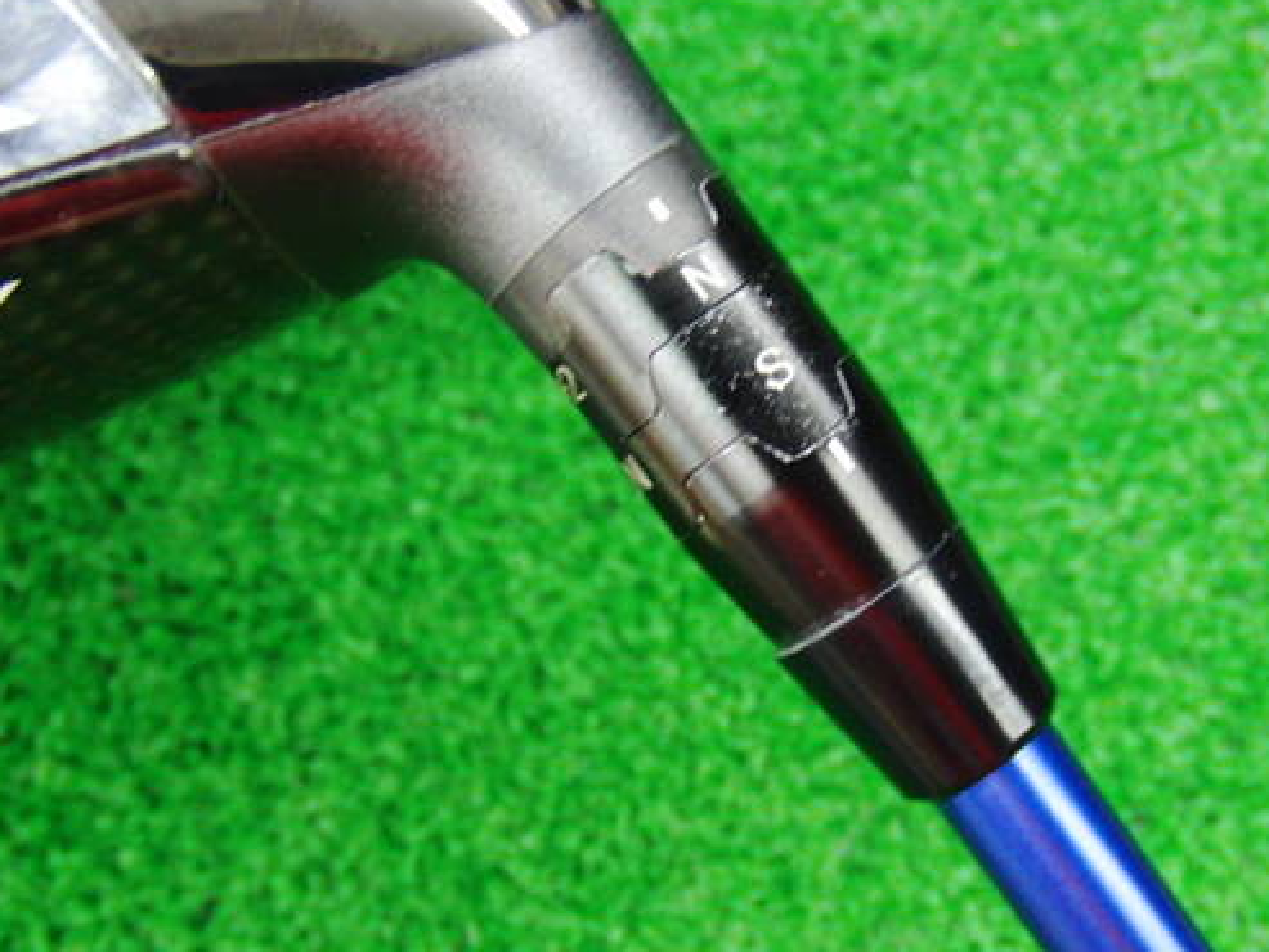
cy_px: 581
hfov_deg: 39.3
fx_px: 1760
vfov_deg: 30.2
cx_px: 813
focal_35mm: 48
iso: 400
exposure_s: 1/15
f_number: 3.6
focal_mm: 6.42
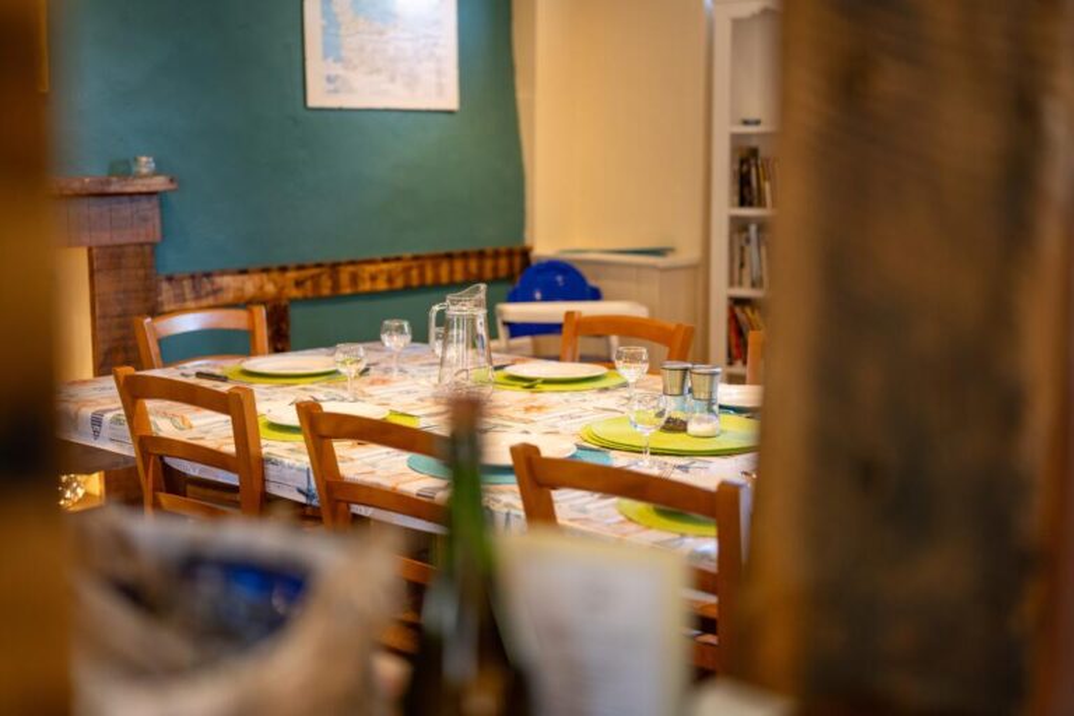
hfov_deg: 39.6
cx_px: 537
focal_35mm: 50
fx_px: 1492
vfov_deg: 27.0
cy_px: 358
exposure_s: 1/60
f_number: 2
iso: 320
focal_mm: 50
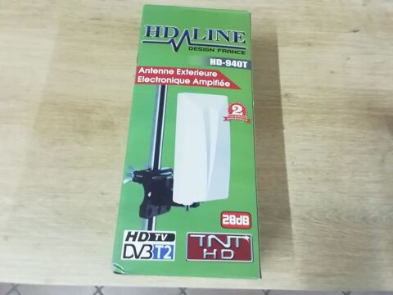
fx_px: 307
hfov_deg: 65.3
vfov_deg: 51.4
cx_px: 196
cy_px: 148
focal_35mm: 27
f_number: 2.4
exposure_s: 1/20
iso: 500
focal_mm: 2.25
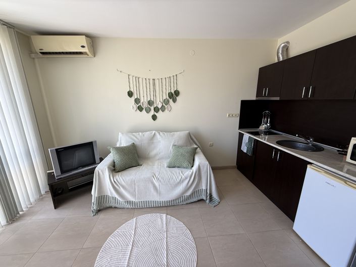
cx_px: 178
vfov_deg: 85.6
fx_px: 144
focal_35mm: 14
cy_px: 134
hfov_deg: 102.1
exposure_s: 1/136
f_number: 2.2
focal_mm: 2.22
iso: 50
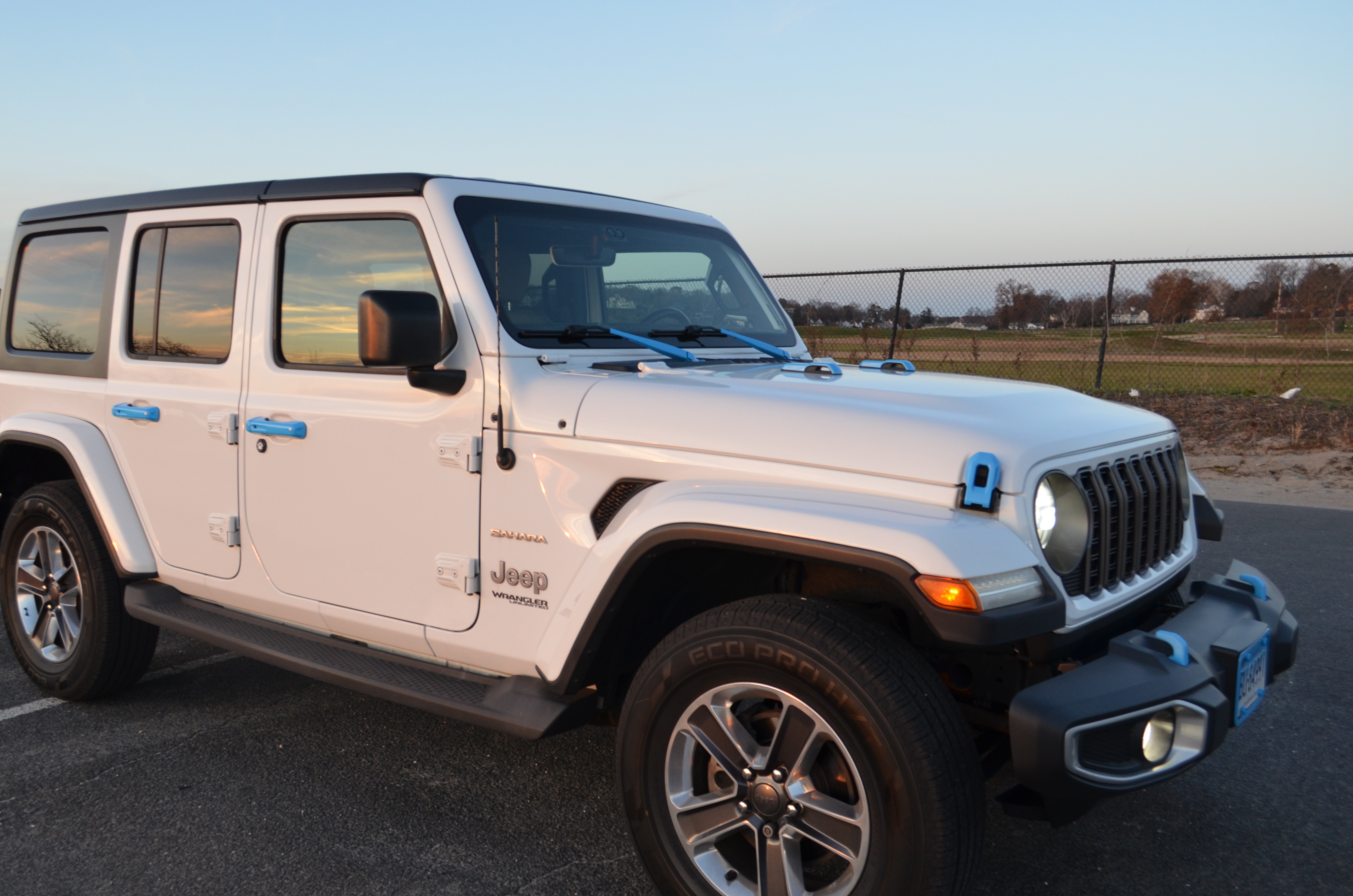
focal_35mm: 31
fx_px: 1163
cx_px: 606
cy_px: 476
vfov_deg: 42.1
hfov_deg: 60.2
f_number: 5
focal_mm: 18
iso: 400
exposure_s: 1/100
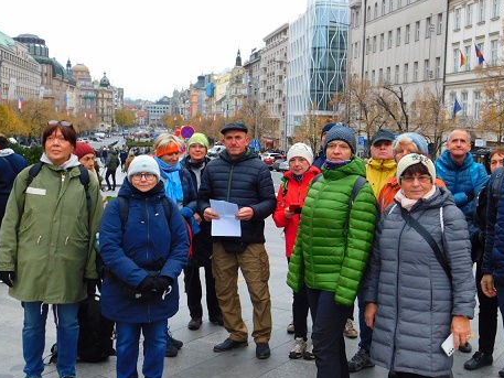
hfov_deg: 44.6
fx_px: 612
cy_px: 172
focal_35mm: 42
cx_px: 296
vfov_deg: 34.3
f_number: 3.2
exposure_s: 1/80
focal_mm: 5.3
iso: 125
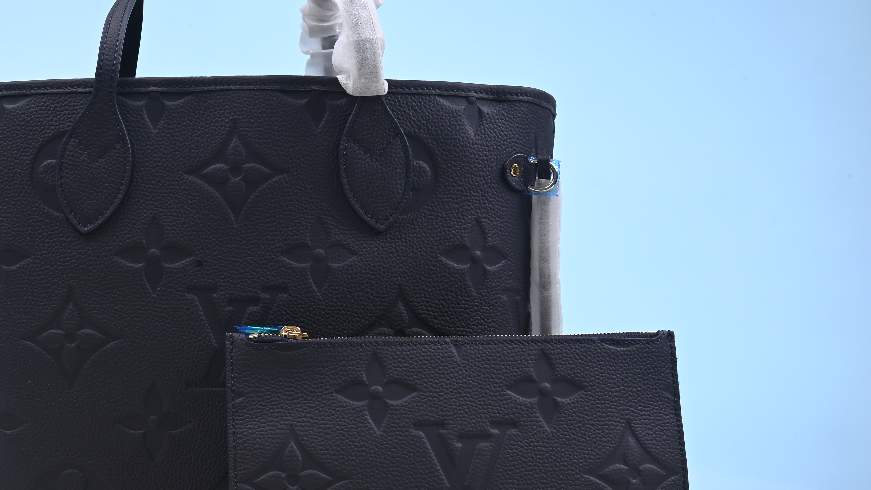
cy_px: 338
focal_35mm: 58
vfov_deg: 20.6
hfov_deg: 35.6
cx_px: 271
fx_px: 1340
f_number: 16
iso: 100
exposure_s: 1/2
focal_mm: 40
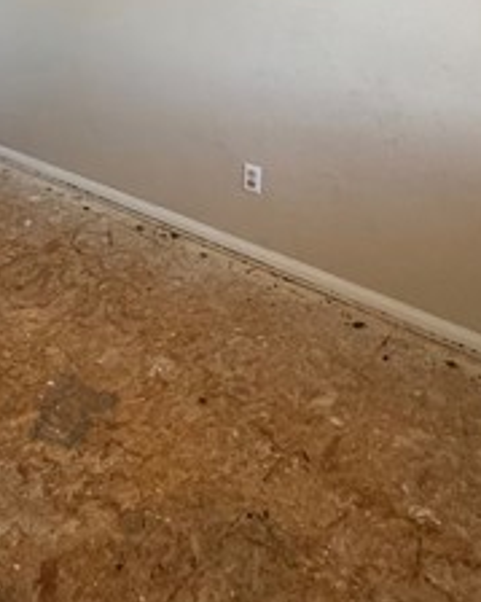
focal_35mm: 39
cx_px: -48
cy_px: 8
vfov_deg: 41.2
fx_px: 694
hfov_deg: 33.3
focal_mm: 2.22
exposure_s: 1/99
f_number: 2.2
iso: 160
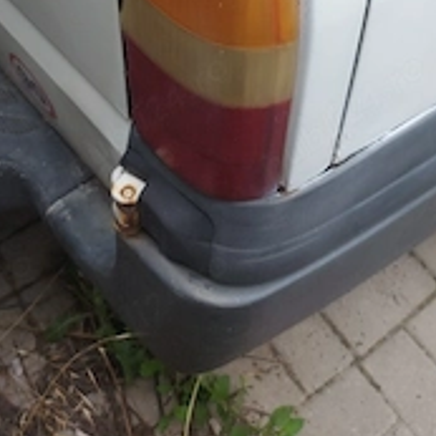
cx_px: 197
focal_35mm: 49
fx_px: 698
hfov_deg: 34.6
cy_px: -48
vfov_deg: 30.8
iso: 32
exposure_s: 1/333
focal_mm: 5.23
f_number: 1.8
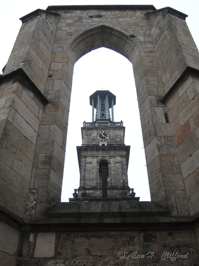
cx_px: 100
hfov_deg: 40.7
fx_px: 268
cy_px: 133
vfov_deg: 52.6
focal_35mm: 35
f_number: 3.2
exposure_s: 1/125
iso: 90
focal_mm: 7.5
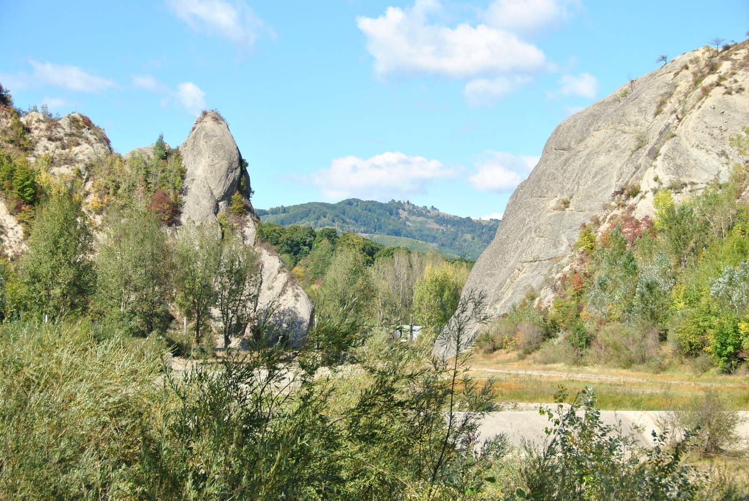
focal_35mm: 72
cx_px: 374
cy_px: 250
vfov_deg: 19.0
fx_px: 1500
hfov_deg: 28.0
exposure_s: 1/640
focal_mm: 48
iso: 200
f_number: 5.6
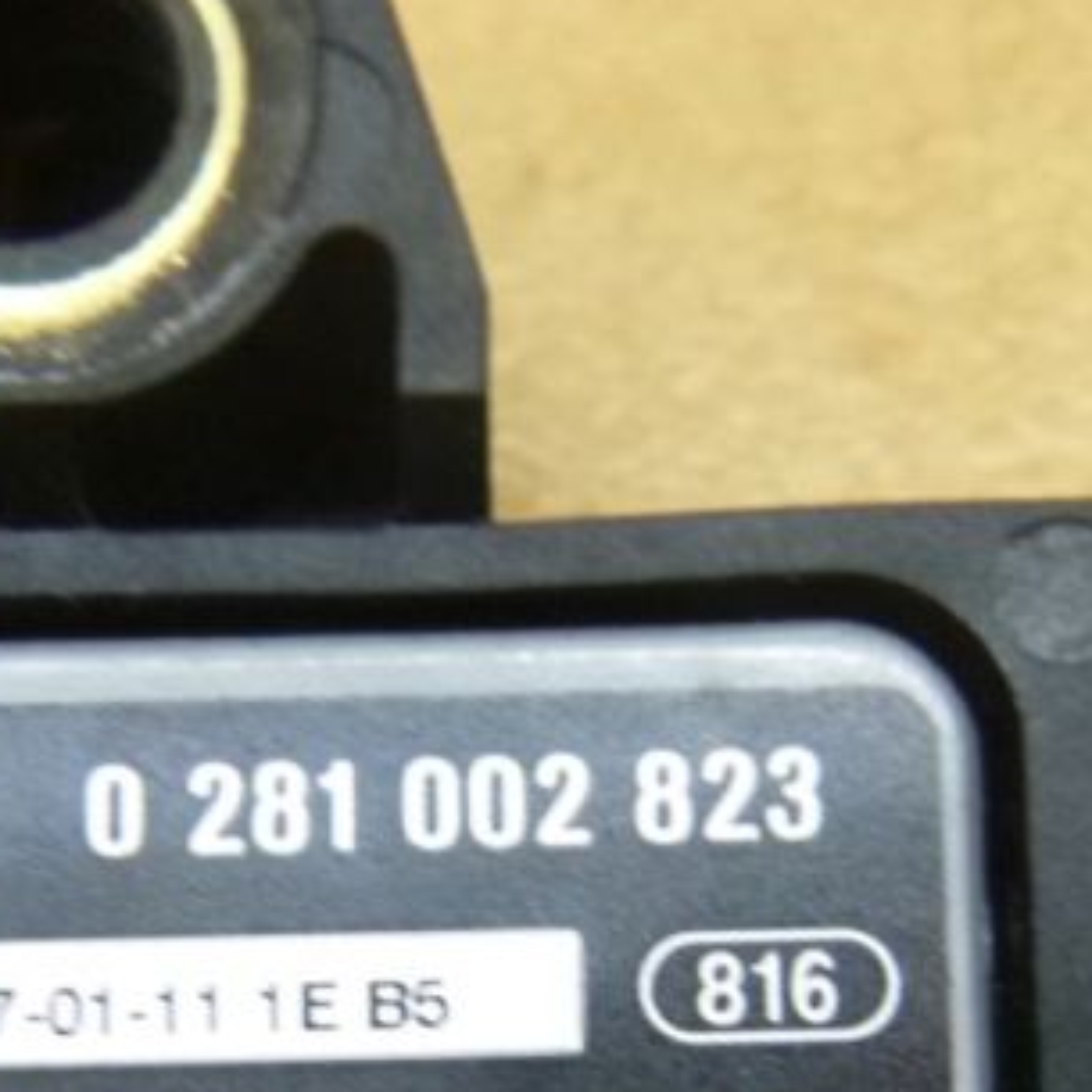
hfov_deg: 29.5
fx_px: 2070
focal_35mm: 58
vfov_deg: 28.0
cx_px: 469
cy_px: 1060
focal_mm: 4.5
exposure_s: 1/25
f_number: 3.9
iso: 400
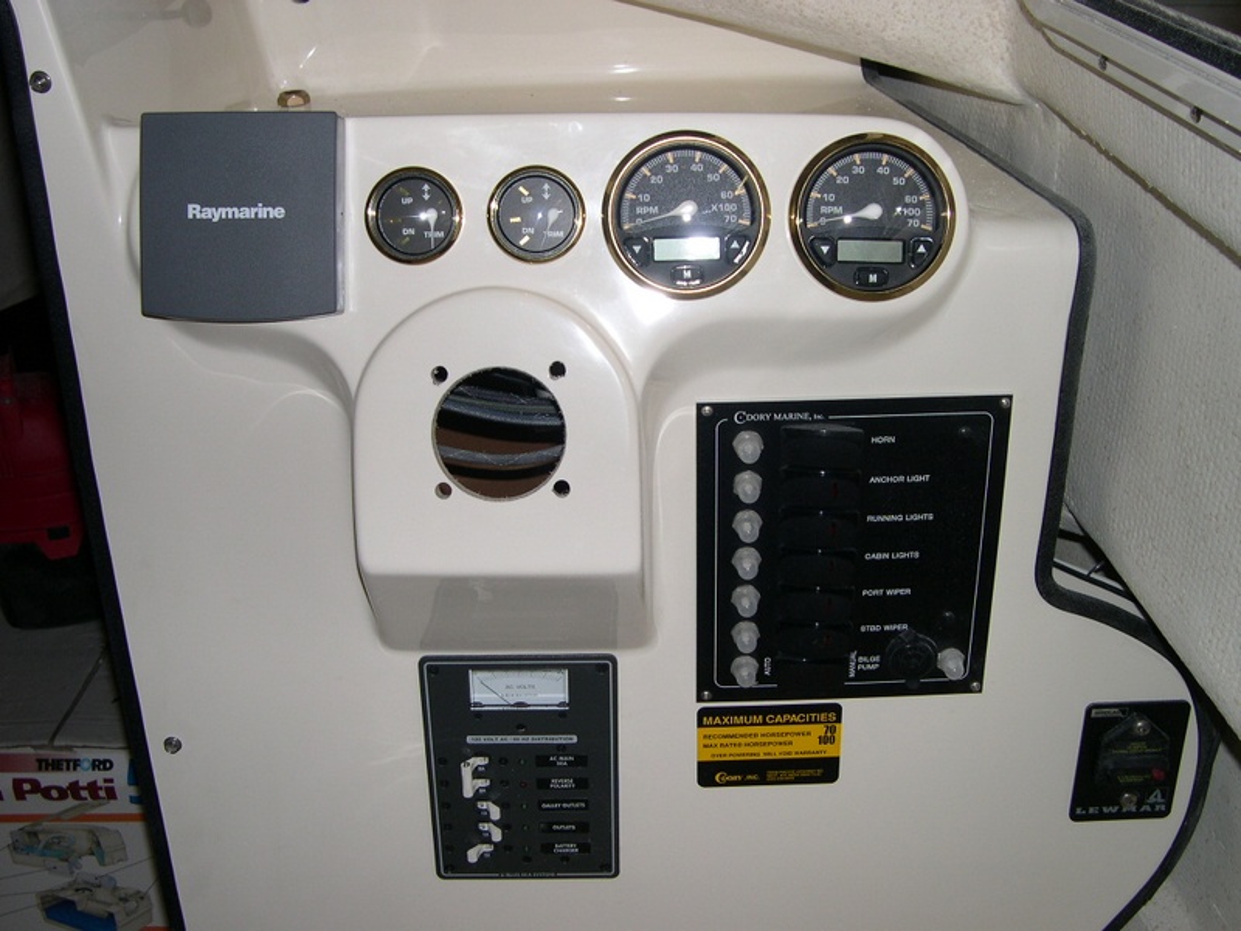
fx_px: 1362
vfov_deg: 37.7
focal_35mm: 38
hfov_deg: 49.0
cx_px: 620
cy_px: 466
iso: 100
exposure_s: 1/60
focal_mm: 8
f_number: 2.8
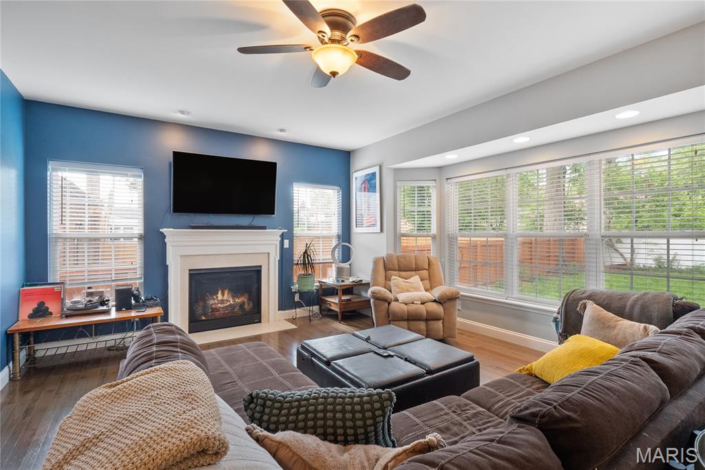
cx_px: 352
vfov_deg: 73.7
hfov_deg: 96.8
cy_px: 235
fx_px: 313
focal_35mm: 16
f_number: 8
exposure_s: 1/6
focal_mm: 8
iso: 400
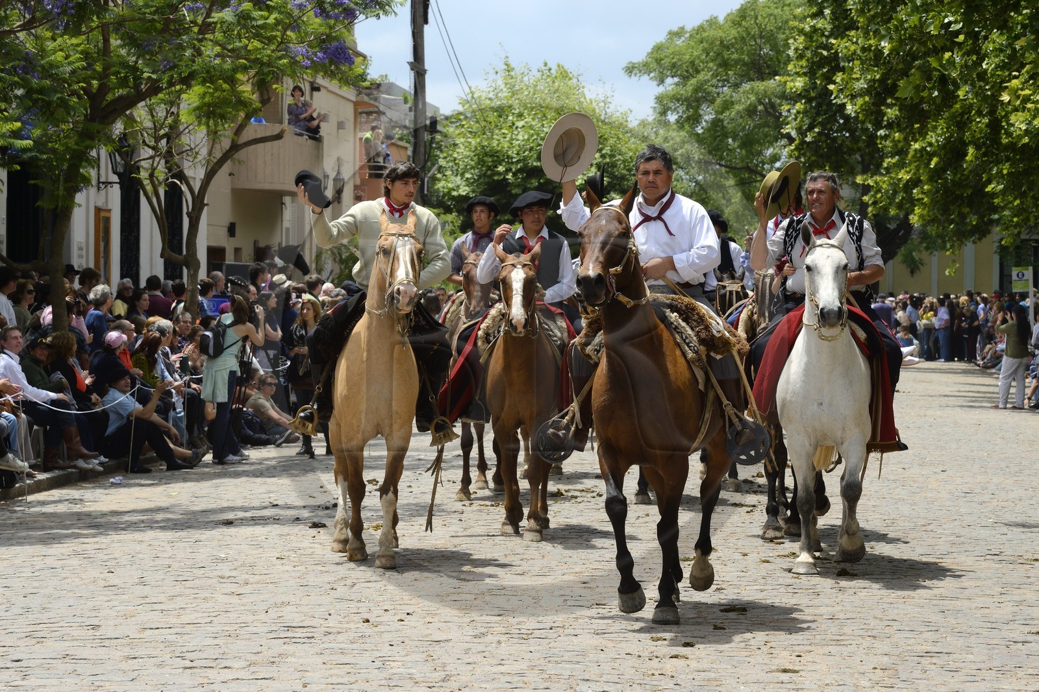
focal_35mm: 120
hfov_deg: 17.1
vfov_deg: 11.4
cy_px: 346
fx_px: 3462
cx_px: 520
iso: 400
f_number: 11
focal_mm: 120
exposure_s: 1/500
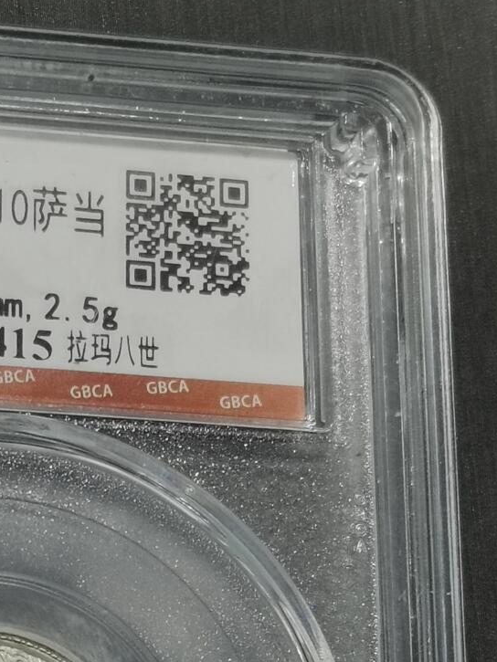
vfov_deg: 12.7
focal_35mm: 154
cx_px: -2
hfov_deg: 9.6
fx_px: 2947
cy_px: 564
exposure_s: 1/90
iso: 80
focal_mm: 5.58
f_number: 1.8
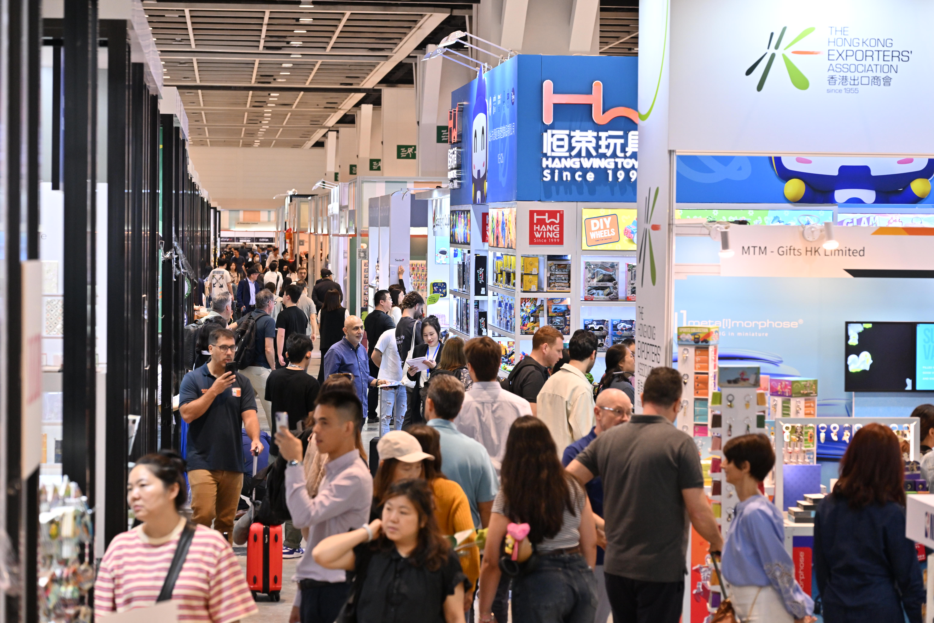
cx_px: 467
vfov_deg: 14.9
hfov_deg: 22.1
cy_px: 312
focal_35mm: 92
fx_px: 2387
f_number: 5
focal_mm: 92
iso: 1000
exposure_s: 1/200
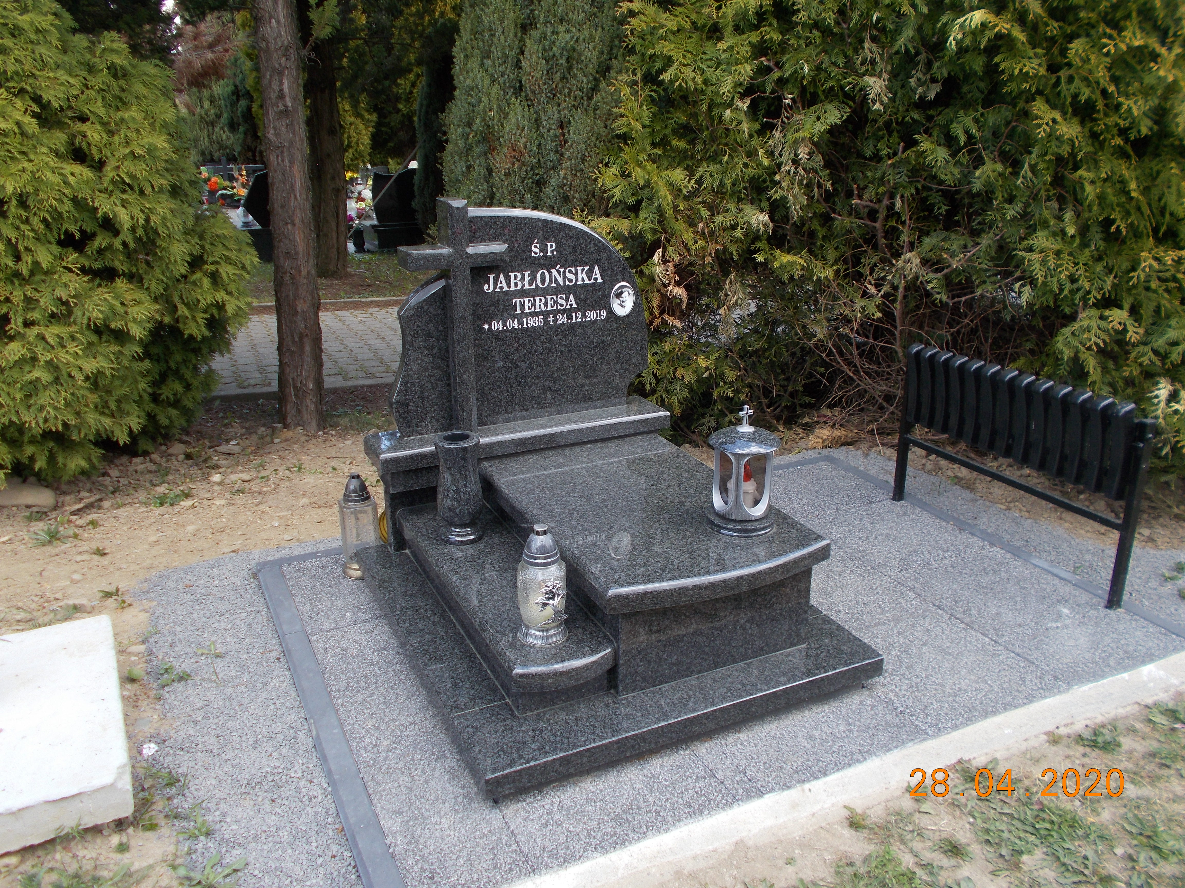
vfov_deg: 46.8
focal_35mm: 30
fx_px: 1027
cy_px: 444
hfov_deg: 60.0
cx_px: 592
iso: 80
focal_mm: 5.3
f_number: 3.4
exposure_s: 1/125
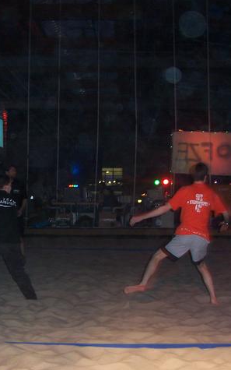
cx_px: 117
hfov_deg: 25.8
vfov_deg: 40.3
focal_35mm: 50
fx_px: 503
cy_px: 185
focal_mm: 5.6
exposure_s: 1/30
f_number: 2.8
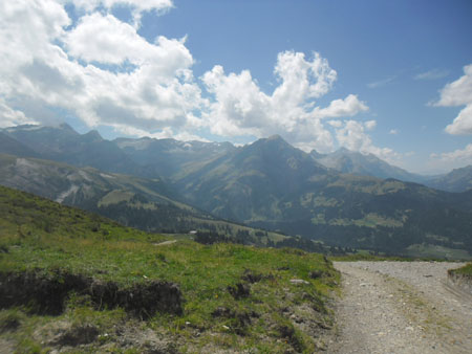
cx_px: 236
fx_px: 368
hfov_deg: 65.3
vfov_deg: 51.4
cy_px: 177
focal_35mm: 27
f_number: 9
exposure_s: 1/234
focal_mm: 4.9
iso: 80
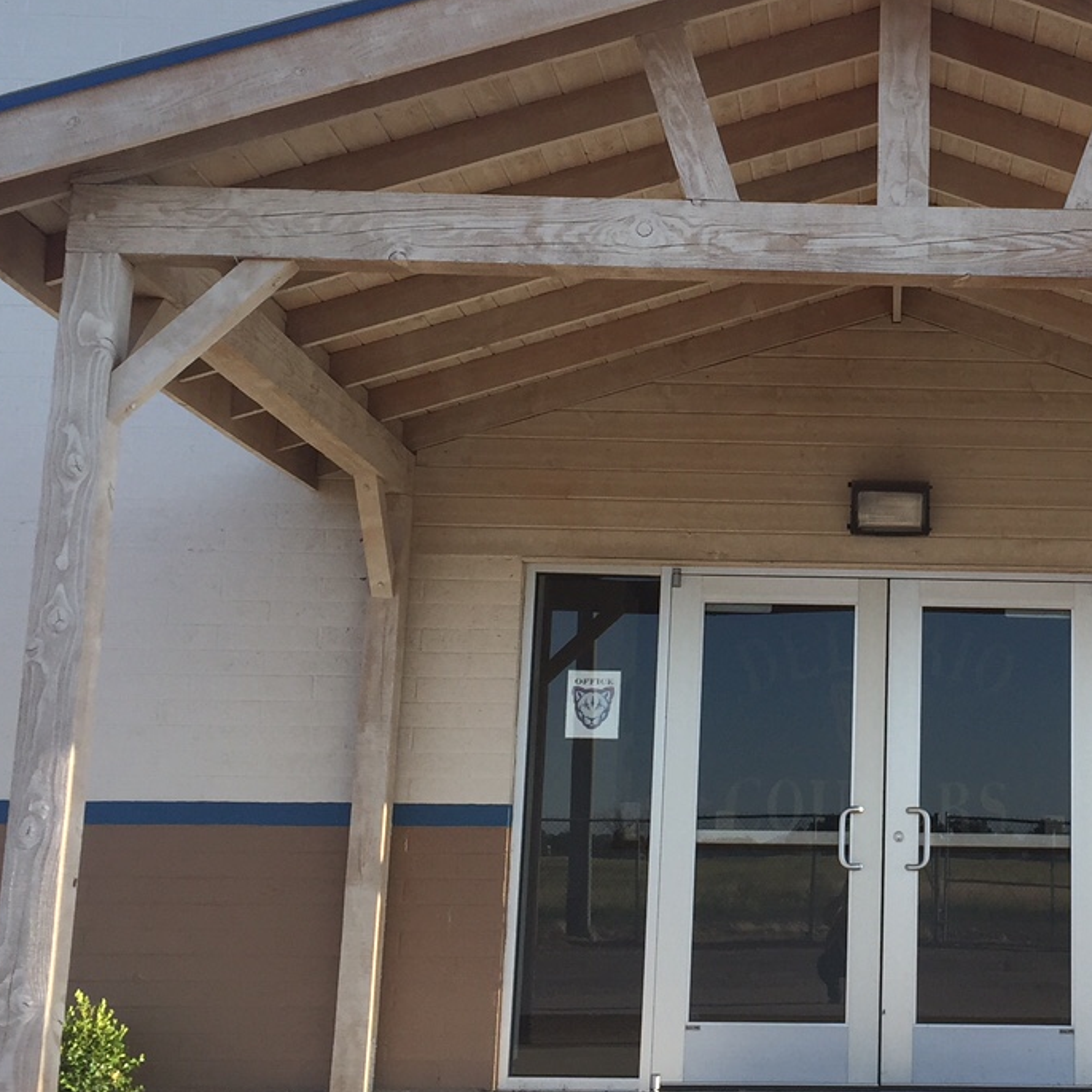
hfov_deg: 27.2
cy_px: 417
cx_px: 971
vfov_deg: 28.1
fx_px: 2177
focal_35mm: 61
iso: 32
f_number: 2.2
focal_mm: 4.15
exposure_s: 1/608
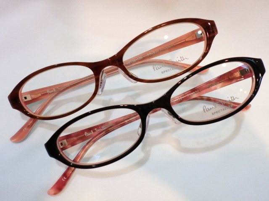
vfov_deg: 44.2
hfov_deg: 56.8
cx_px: 134
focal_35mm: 32
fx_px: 249
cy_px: 100
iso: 100
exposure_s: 1/60
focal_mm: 5.8
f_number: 3.5
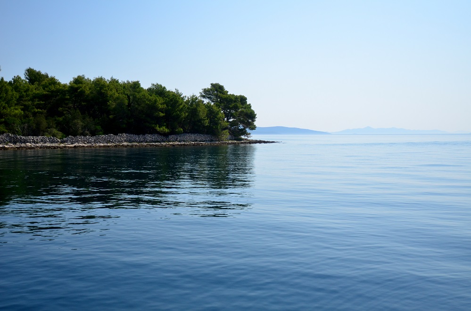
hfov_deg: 53.2
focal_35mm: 36
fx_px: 470
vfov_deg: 36.7
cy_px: 156
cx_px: 236
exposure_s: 1/5000
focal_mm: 24
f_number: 4
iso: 400
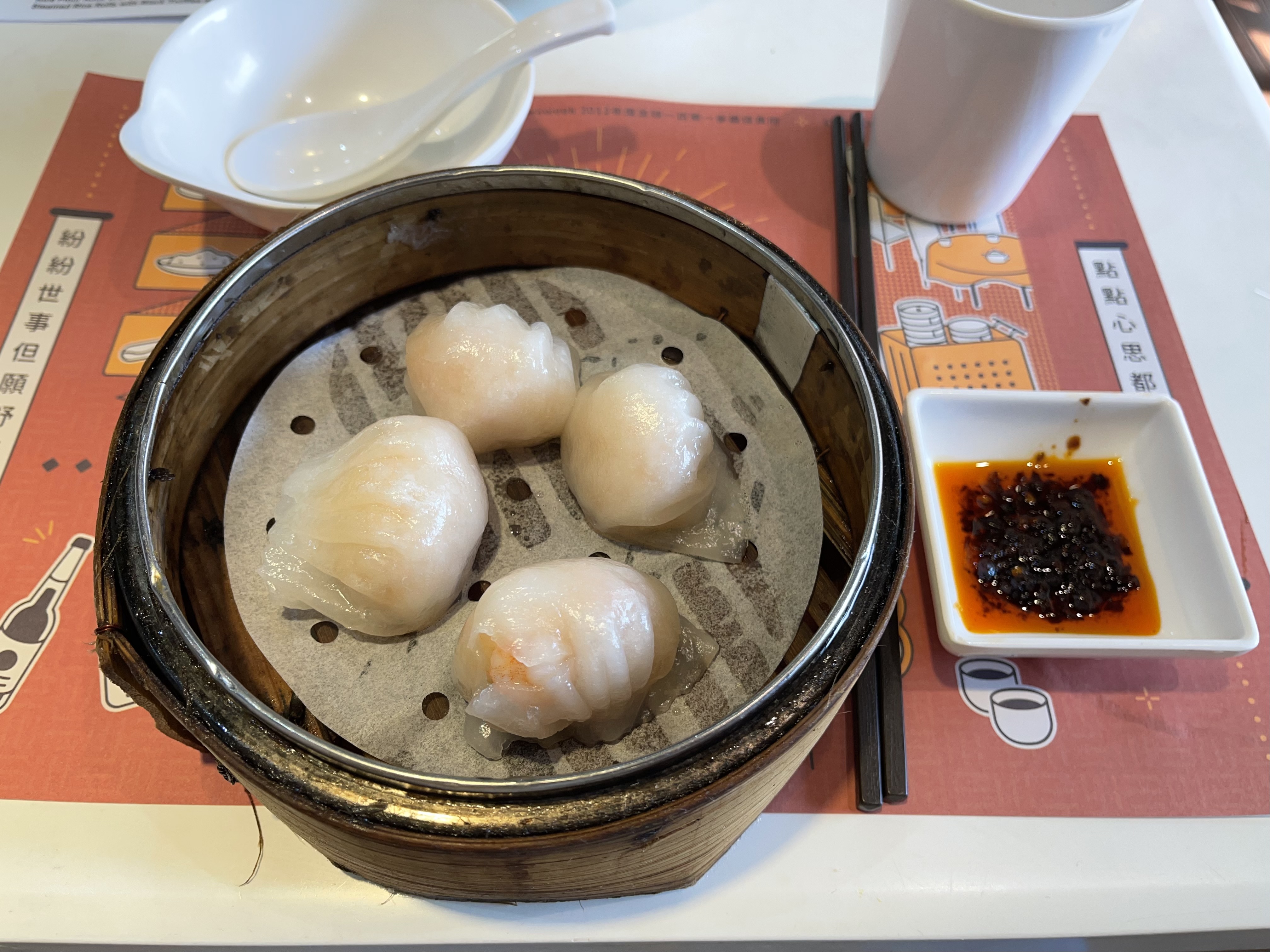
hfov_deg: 67.3
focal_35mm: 26
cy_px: 476
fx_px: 954
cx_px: 635
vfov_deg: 53.1
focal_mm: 5.1
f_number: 1.6
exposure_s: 1/100
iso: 50
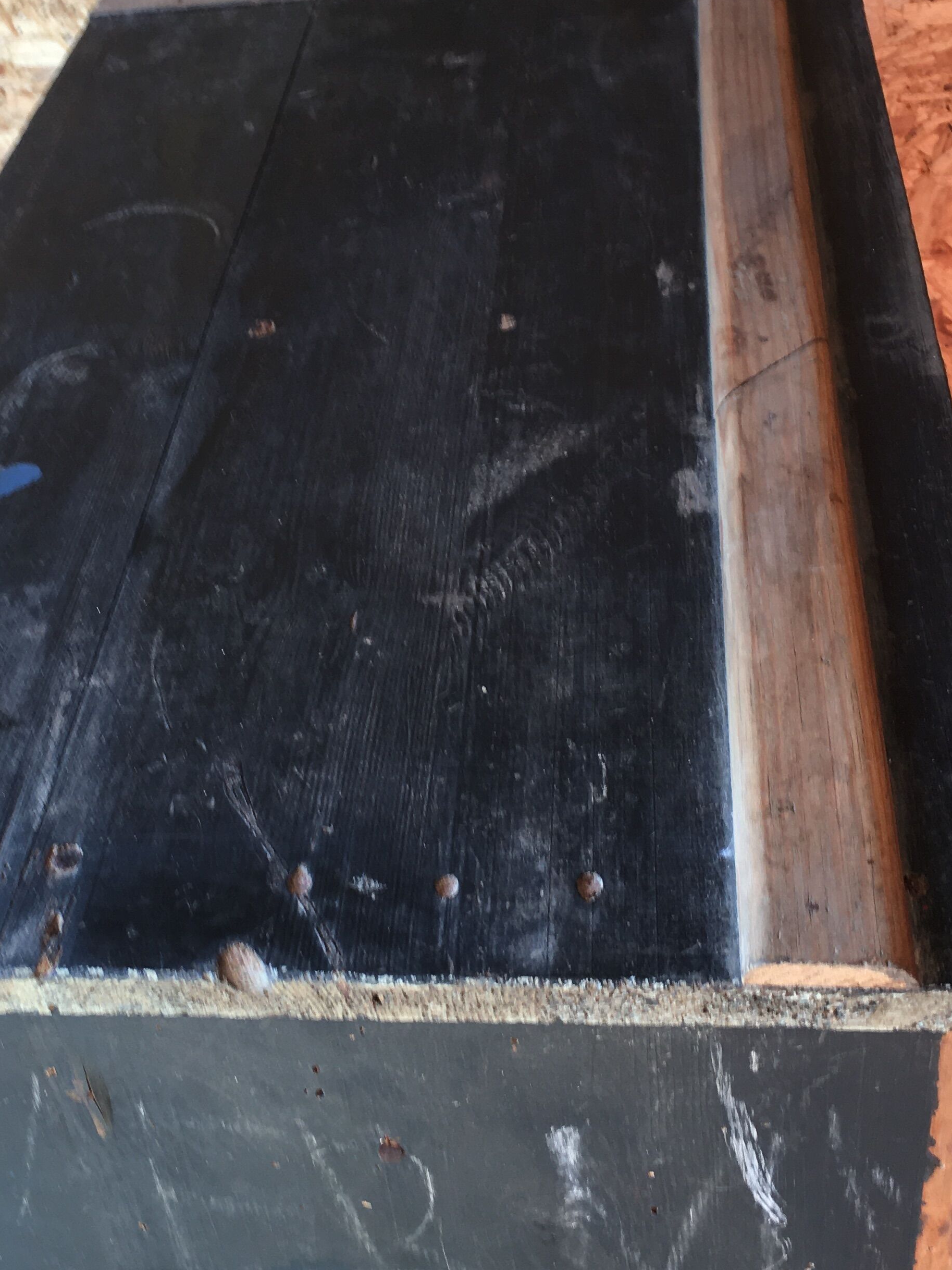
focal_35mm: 48
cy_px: 569
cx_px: 370
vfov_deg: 39.6
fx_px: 1760
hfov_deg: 30.2
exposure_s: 1/50
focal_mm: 4.15
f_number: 2.2
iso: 25
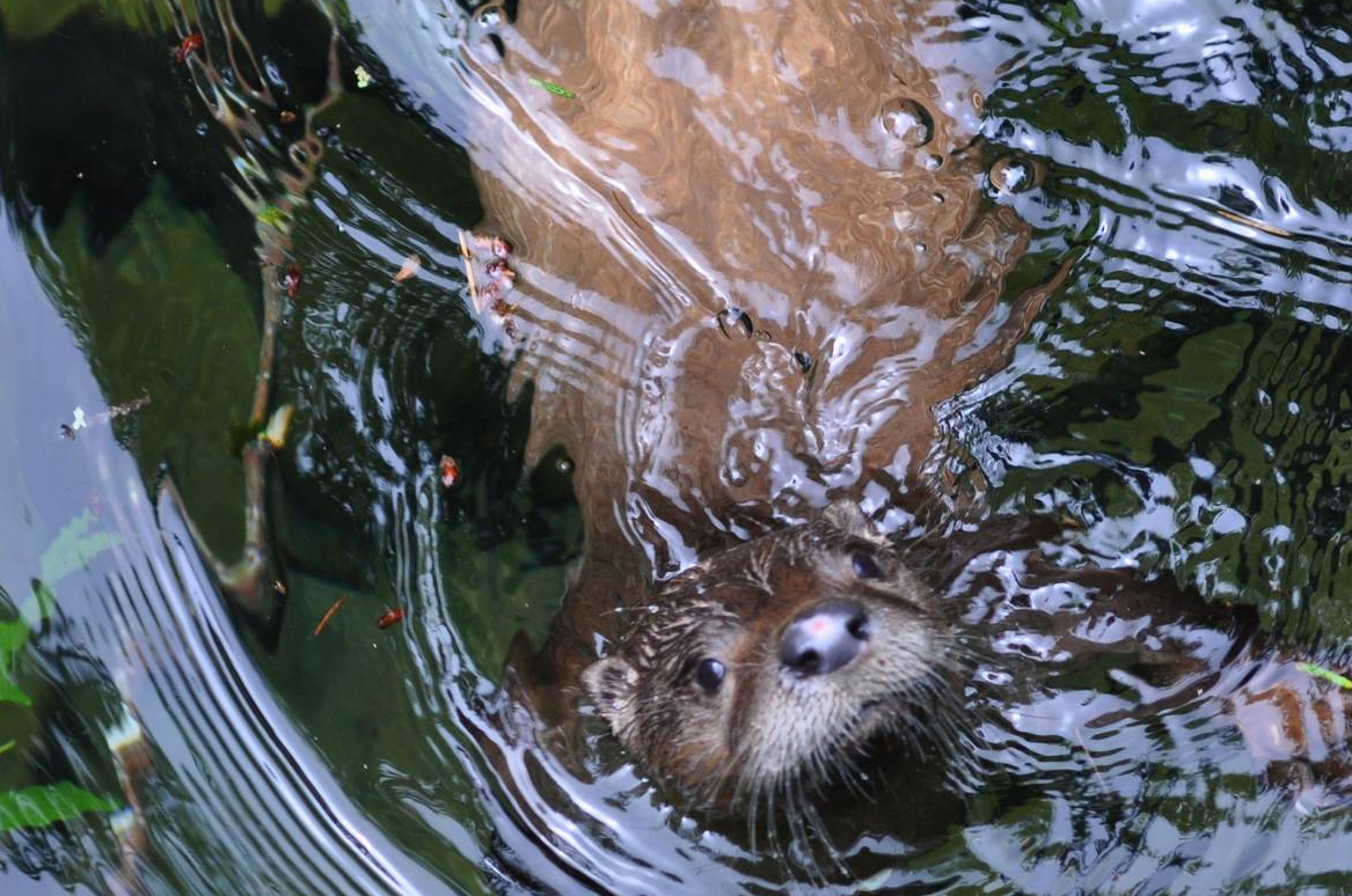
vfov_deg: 5.5
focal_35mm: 251
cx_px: 787
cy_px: 434
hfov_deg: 8.2
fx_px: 9411
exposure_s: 1/320
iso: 400
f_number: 4.5
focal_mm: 122
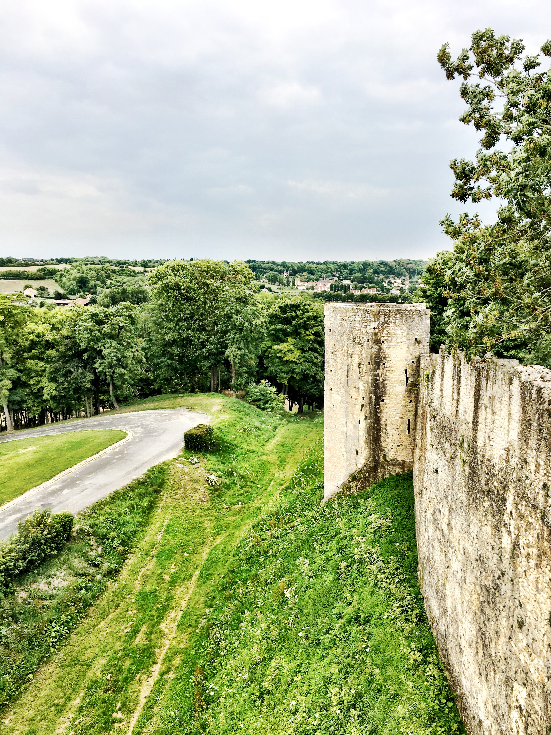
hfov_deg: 48.2
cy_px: 368
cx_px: 276
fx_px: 615
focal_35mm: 29
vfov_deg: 61.7
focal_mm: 4.15
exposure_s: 1/463
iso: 25
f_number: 2.2
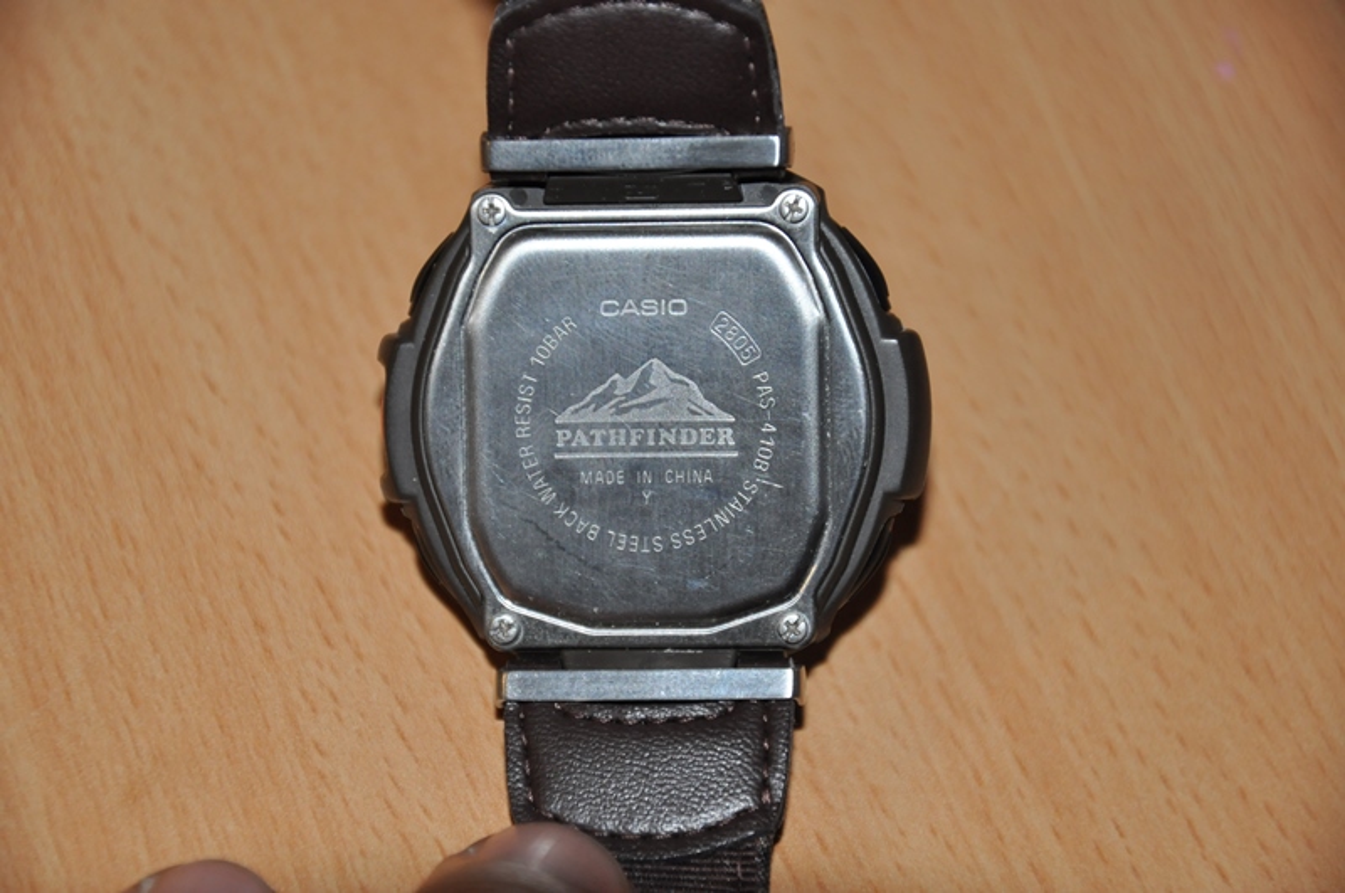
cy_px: 446
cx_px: 672
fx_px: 5876
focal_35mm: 158
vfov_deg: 8.7
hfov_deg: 13.1
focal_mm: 105
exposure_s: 1/60
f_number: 5.6
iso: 800
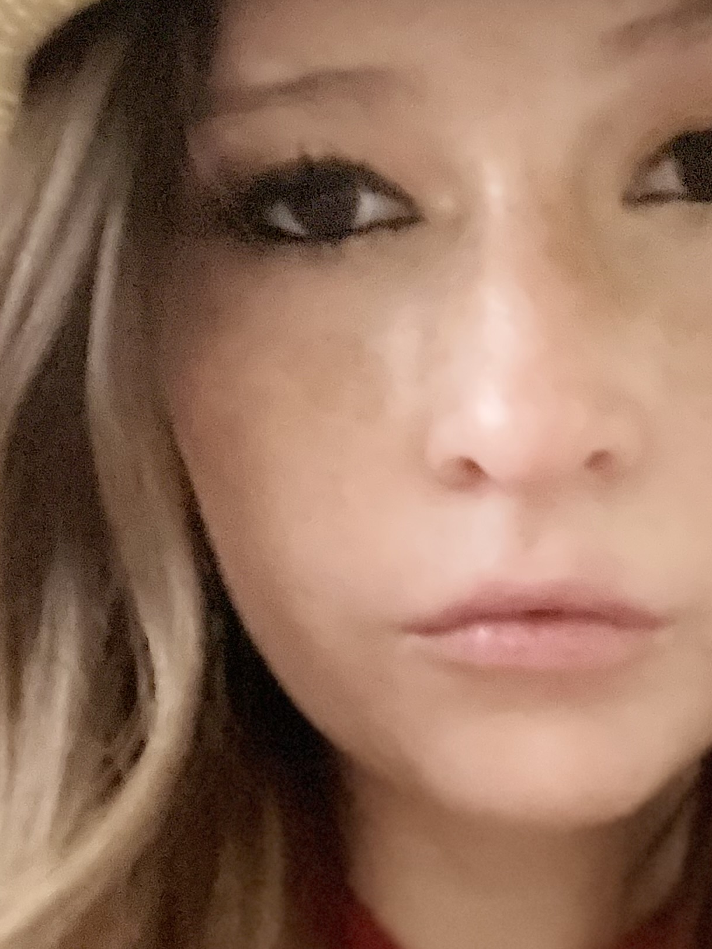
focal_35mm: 57
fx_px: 1563
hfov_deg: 25.6
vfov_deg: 33.6
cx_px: 410
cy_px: 592
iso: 2000
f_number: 2.2
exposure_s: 1/15
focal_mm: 2.71
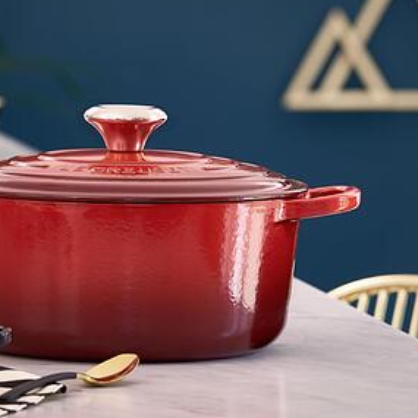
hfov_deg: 5.5
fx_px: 4385
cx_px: 229
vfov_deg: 5.5
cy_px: 174
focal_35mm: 321
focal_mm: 124
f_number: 5.6
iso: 100
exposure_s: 1/2
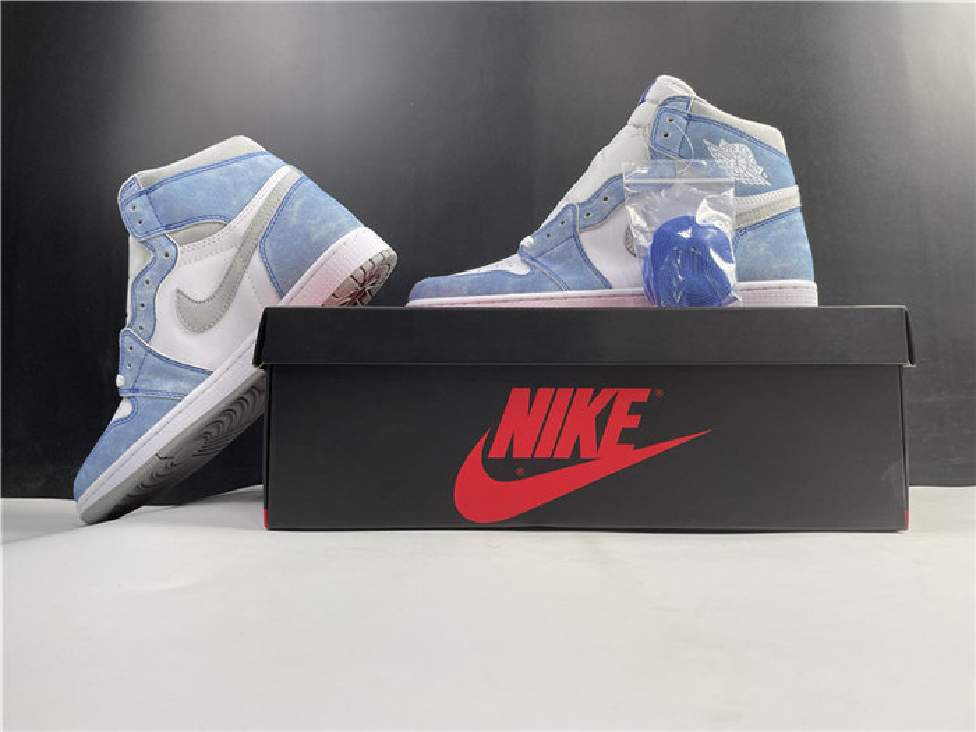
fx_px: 733
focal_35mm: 26
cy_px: 366
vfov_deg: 53.1
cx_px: 488
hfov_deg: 67.3
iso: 80
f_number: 1.6
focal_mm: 4.2
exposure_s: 1/100
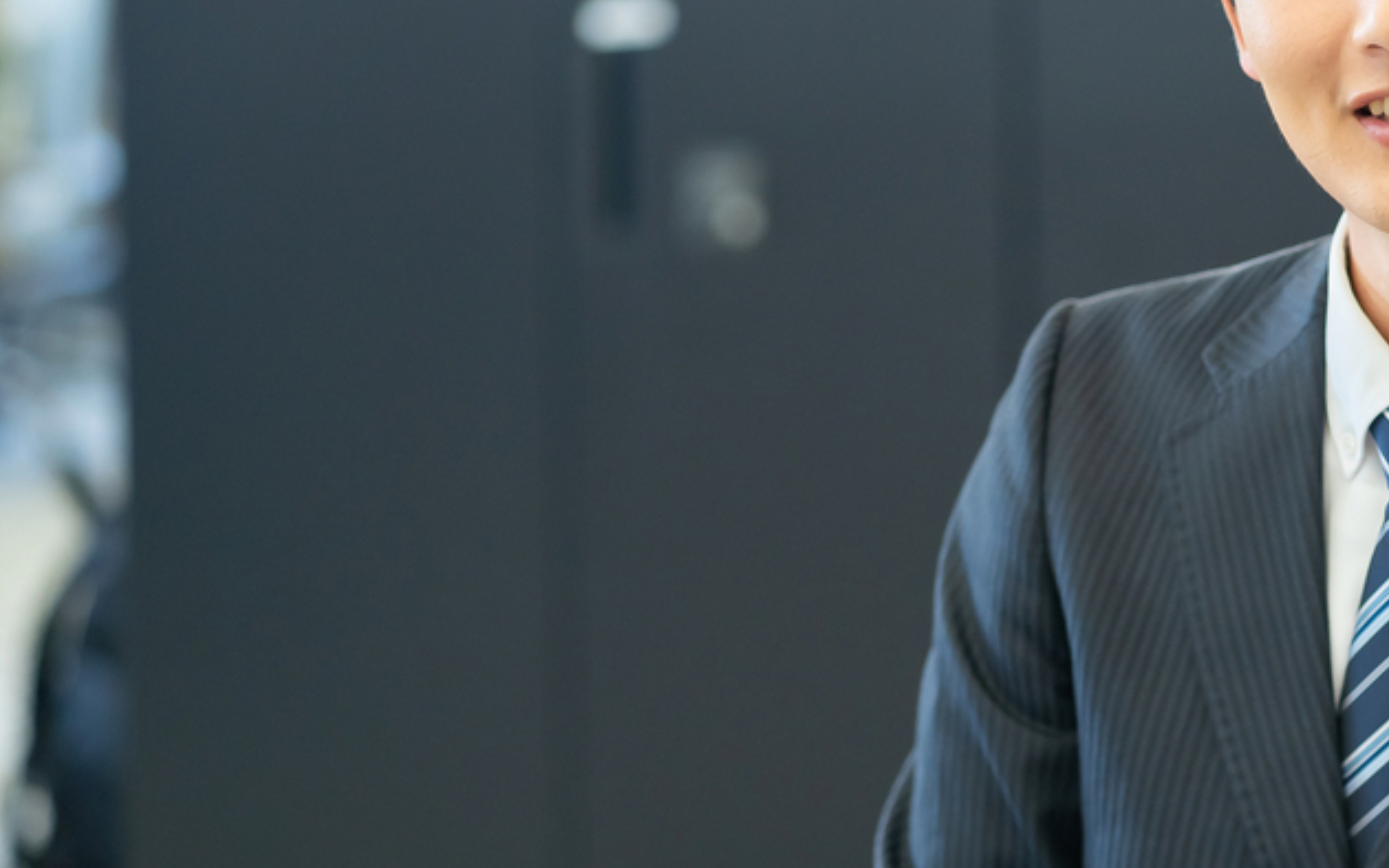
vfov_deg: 8.0
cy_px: 317
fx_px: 6247
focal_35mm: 165
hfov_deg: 12.6
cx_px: 1259
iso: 500
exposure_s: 1/320
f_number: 2.5
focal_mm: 85
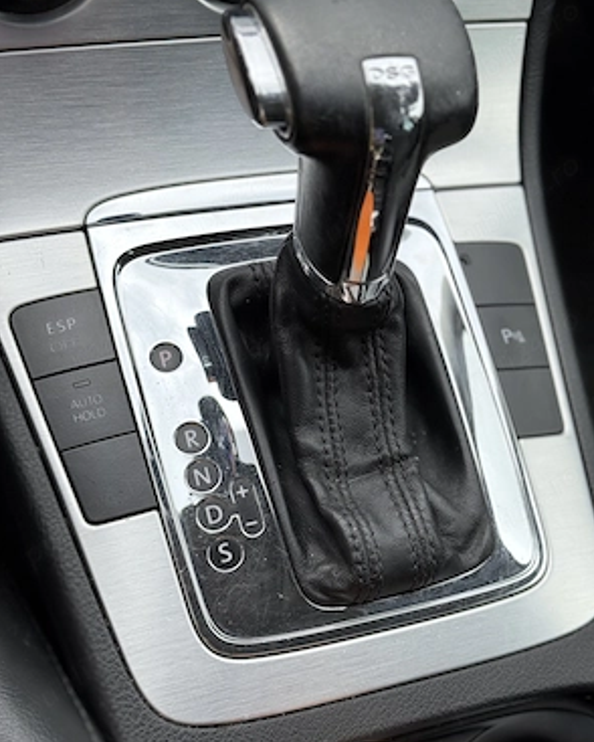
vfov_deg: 36.6
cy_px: 394
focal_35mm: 51
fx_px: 1120
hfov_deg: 29.7
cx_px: 301
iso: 80
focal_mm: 6.76
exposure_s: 1/681
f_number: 1.78
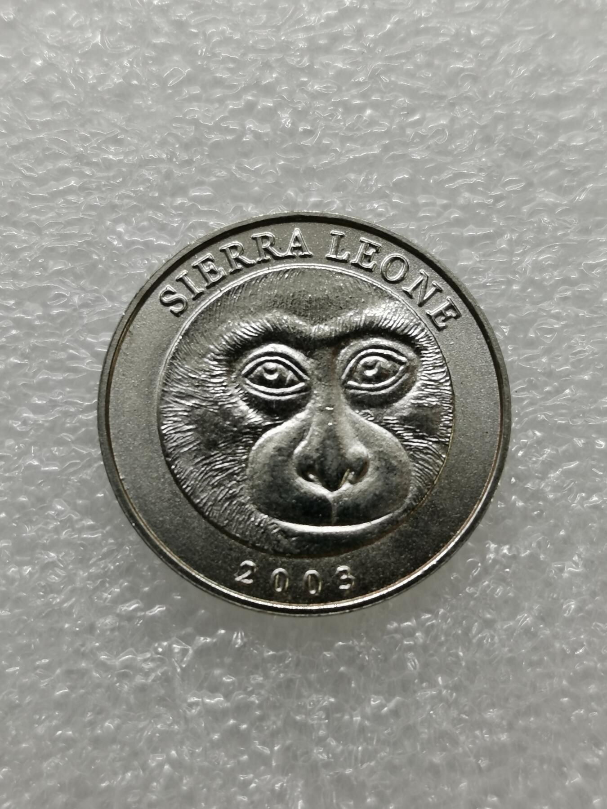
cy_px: 404
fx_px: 1660
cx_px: 304
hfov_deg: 20.7
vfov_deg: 27.4
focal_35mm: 71
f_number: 1.6
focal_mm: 5.56
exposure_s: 1/129
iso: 50
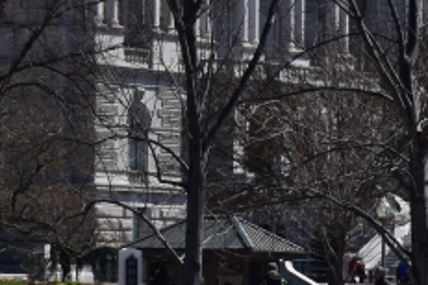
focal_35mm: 319
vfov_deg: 4.3
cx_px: -119
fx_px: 3792
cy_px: -43
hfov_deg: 6.4
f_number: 11
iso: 400
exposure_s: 1/500
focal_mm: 48
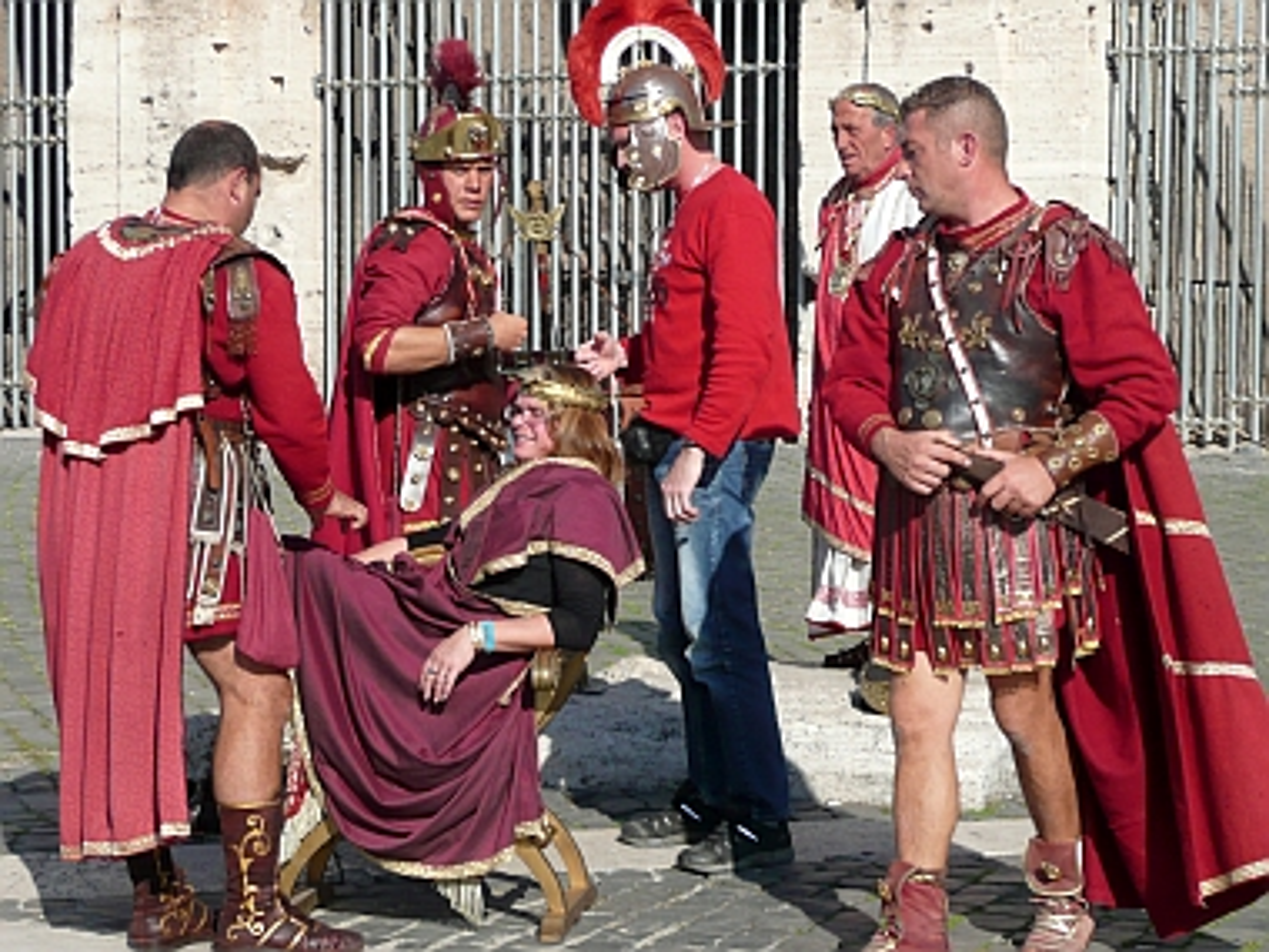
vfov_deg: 14.6
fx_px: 3703
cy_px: 476
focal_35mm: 101
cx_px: 634
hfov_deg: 19.4
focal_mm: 13.7
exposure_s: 1/500
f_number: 4.7
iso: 100
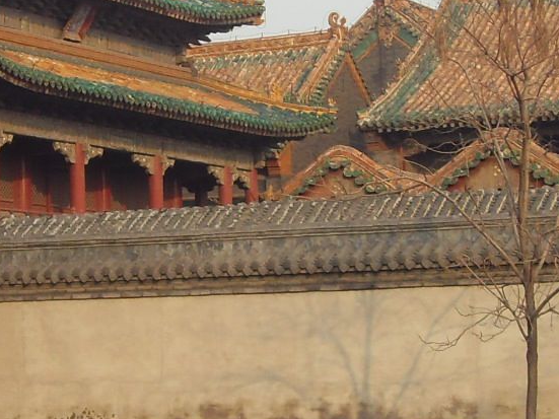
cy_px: 168
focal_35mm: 145
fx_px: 2341
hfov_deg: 13.5
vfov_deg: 10.2
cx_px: 78
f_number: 3.5
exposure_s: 1/250
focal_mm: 6.6
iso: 80
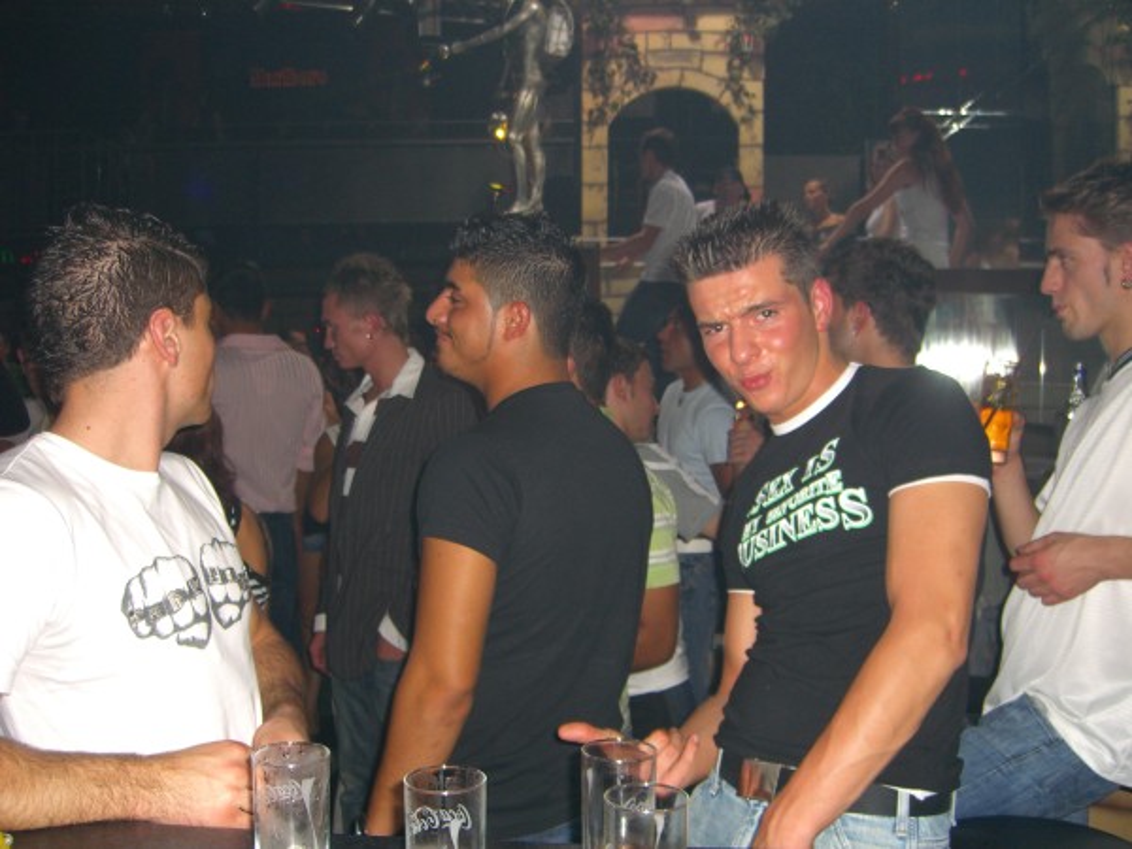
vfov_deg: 37.7
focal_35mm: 38
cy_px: 424
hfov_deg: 49.0
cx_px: 566
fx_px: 1243
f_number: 2.8
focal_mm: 7.9
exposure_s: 1/60
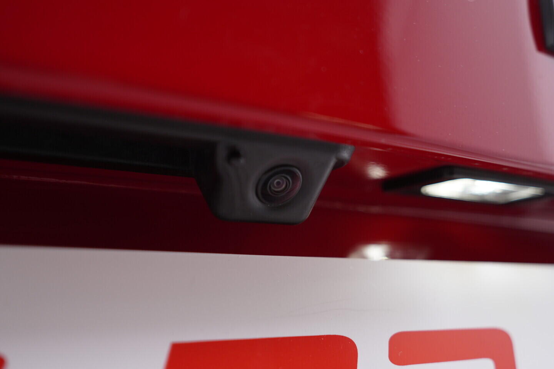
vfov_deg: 36.9
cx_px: 277
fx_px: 554
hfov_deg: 53.1
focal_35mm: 36
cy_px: 184
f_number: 2.8
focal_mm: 24
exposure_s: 1/40
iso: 125
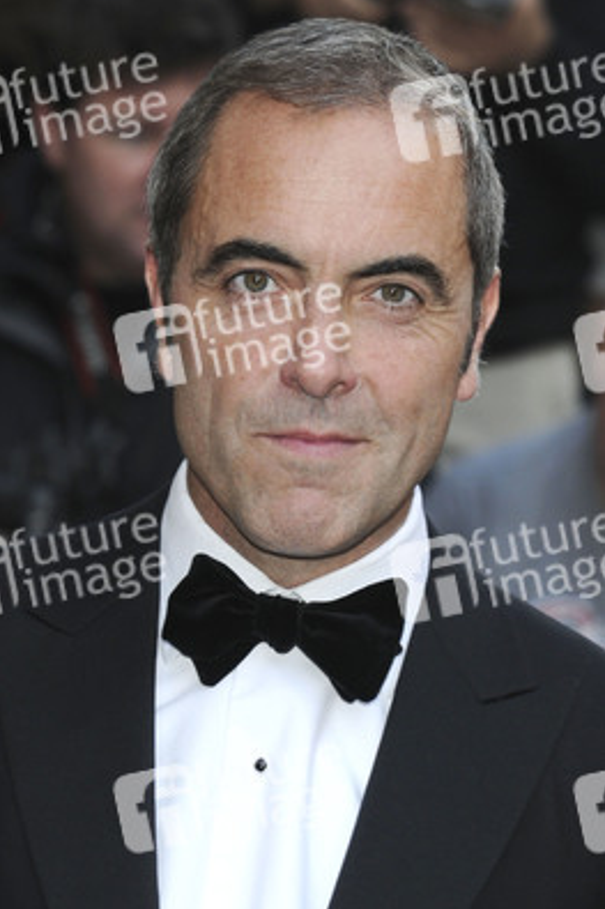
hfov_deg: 9.0
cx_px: 300
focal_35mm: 152
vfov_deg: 13.5
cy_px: 453
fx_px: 3835
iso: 400
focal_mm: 100
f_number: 5
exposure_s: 1/160
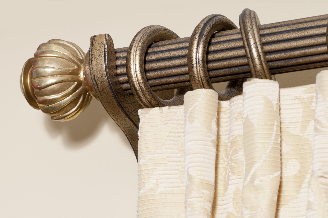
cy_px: 109
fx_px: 1228
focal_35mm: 135
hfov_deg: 15.2
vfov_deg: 10.1
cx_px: 164
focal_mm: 90
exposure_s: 1/200
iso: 200
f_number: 8
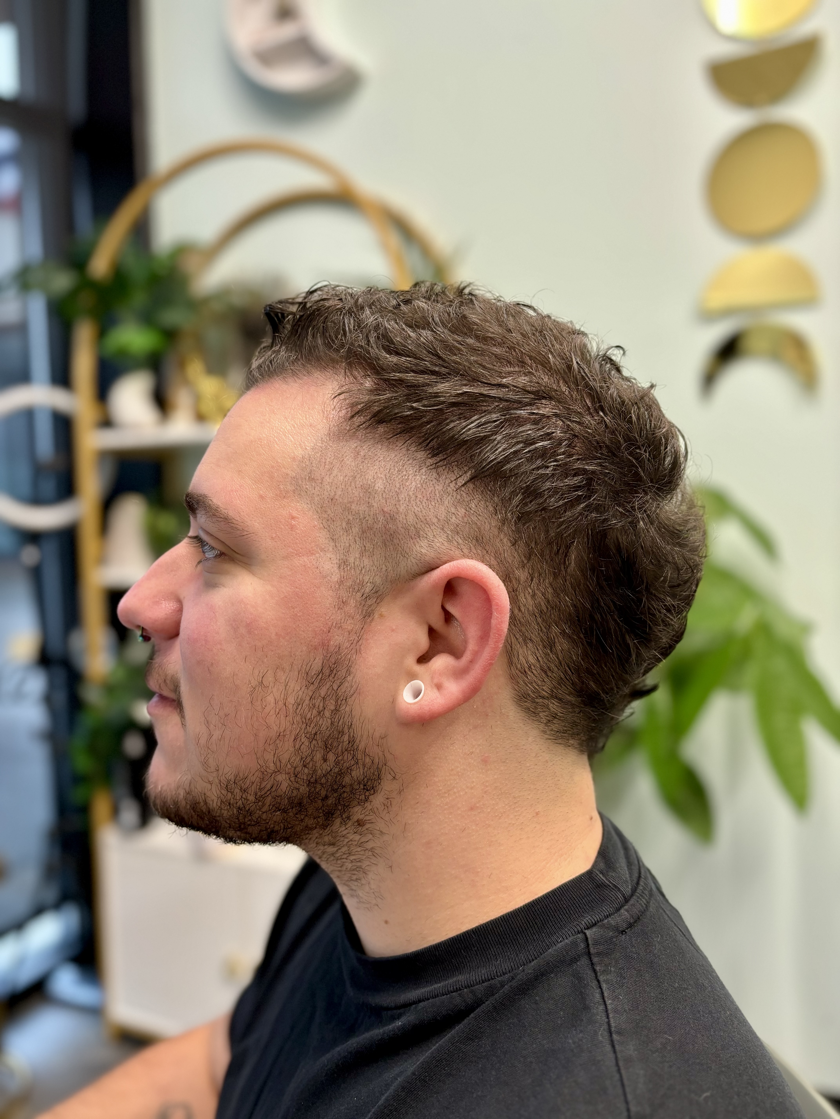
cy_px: 560
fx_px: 841
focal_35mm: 26
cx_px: 420
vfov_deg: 67.3
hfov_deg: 53.1
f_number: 1.6
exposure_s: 1/60
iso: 160
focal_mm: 5.96
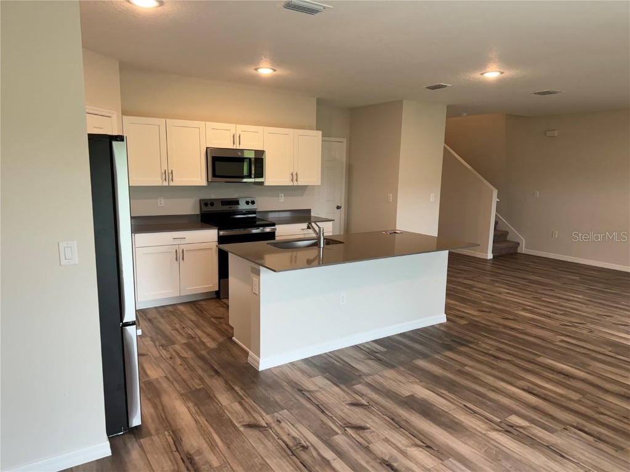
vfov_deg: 56.8
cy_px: 236
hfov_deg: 71.6
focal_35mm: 24
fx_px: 437
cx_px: 315
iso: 200
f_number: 1.78
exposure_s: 1/120
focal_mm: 6.76
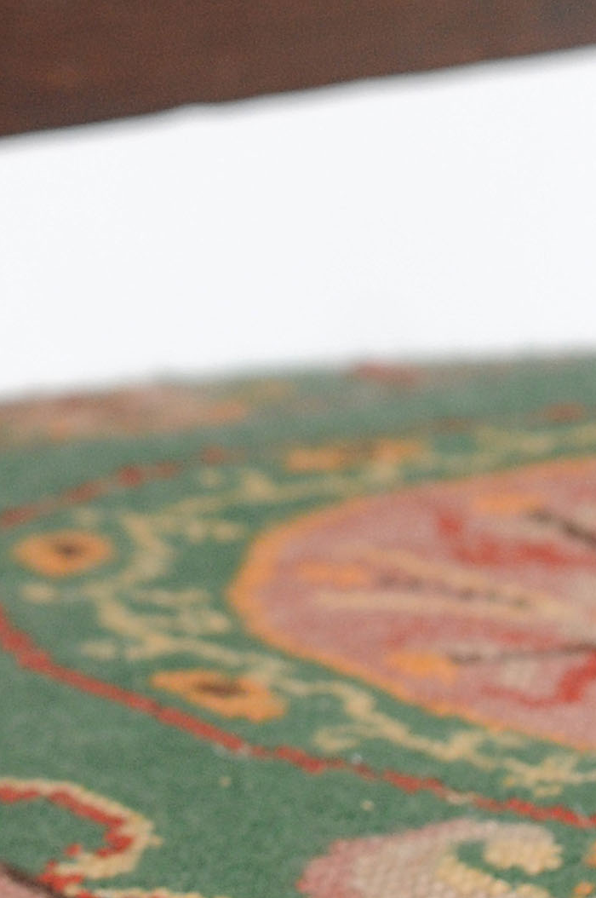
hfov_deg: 3.9
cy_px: 436
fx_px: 8814
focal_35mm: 354
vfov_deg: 5.8
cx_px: -314
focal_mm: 58
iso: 250
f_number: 5
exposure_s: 1/160
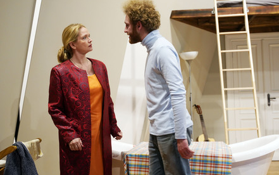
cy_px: 82
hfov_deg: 40.3
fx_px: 380
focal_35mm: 50
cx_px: 138
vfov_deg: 25.9
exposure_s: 1/125
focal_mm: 48
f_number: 4.5
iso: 3200
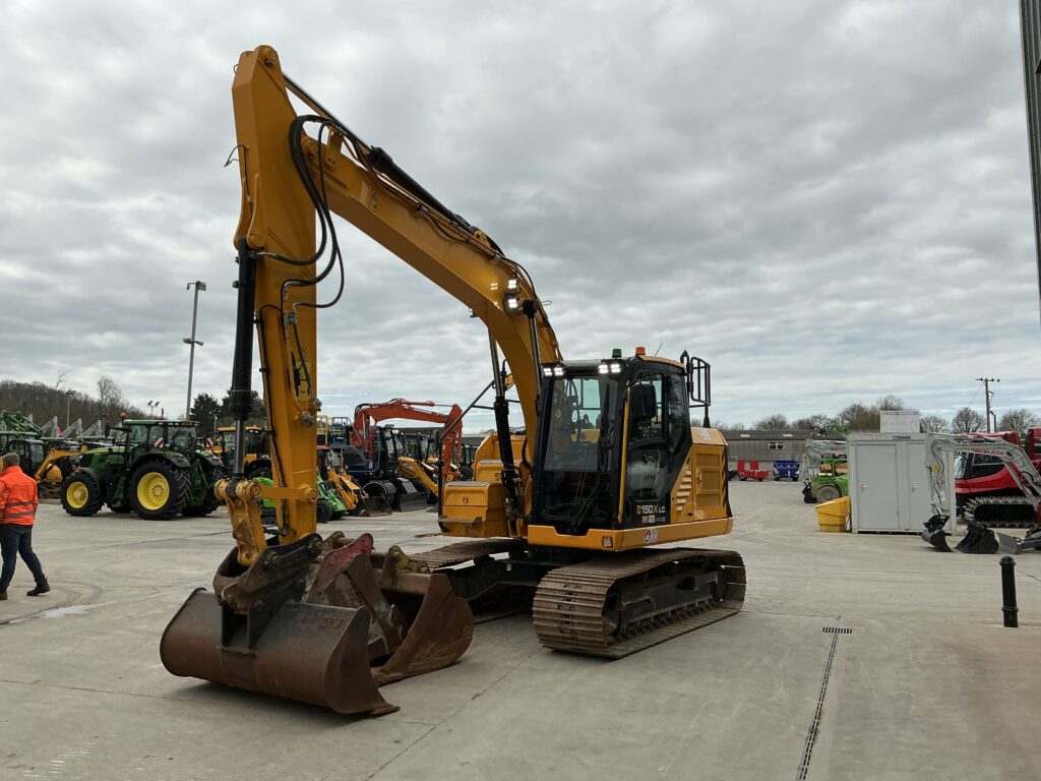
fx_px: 842
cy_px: 390
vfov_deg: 49.7
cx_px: 520
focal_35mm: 28
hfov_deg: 63.4
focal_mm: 3
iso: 25
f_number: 1.8
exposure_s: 1/2320
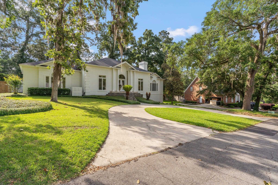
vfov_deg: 67.4
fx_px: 139
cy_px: 92
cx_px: 139
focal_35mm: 18
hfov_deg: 90.0
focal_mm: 18
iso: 100
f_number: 9
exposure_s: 1/80
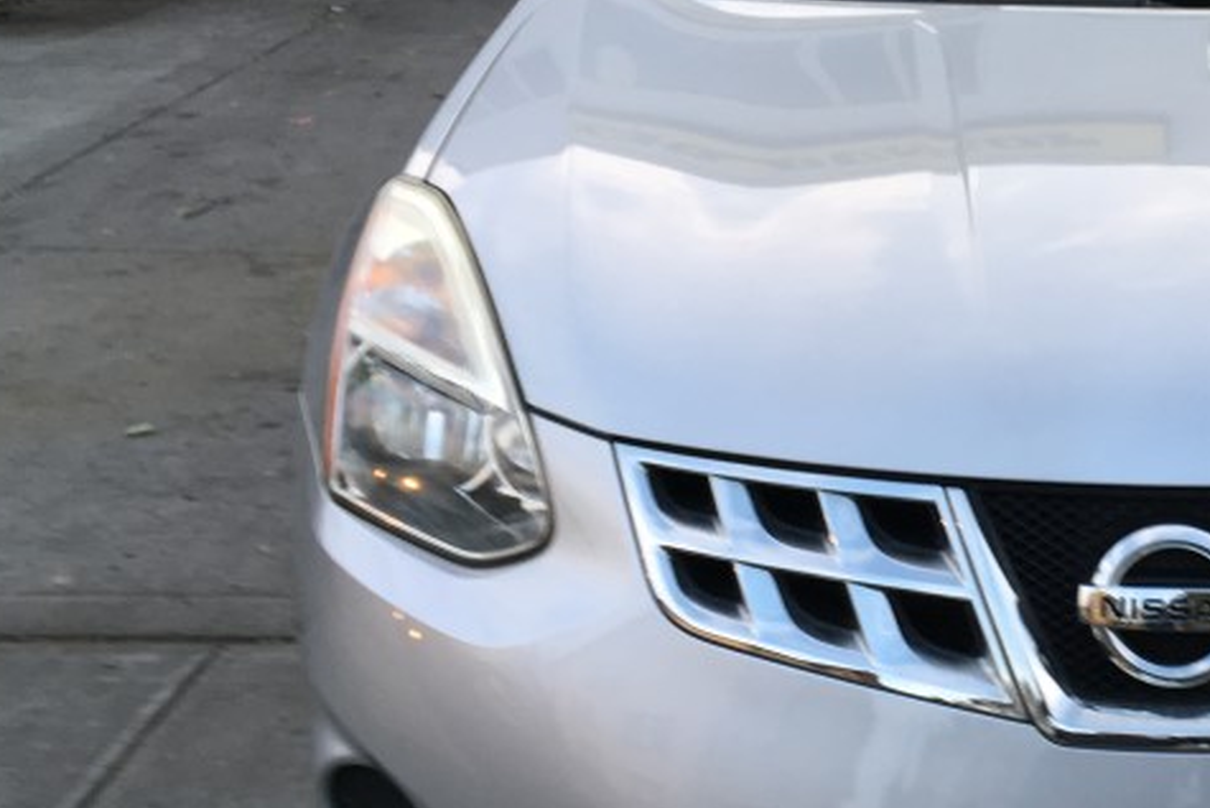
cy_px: 380
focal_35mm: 65
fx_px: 2185
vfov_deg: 20.9
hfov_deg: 29.8
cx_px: 1065
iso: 32
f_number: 2.2
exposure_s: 1/120
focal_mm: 4.15
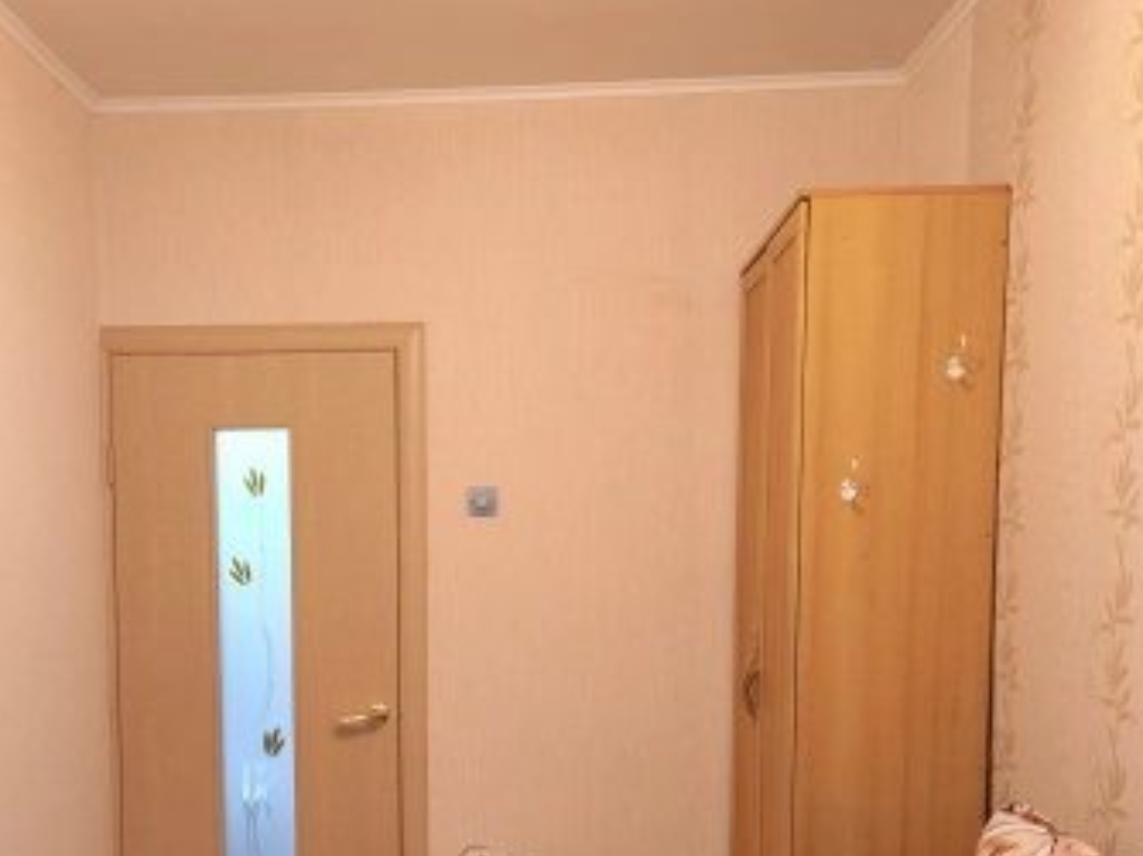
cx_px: 459
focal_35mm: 43
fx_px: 1419
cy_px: 681
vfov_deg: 32.7
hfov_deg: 43.7
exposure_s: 1/33.3
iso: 640
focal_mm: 5.35
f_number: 1.7
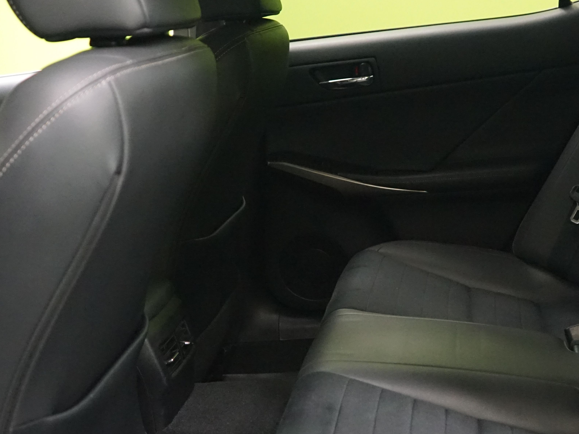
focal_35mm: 58
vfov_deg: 25.2
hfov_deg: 33.1
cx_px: 357
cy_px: 238
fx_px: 970
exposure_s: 1/80
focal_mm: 32
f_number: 4
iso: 6400
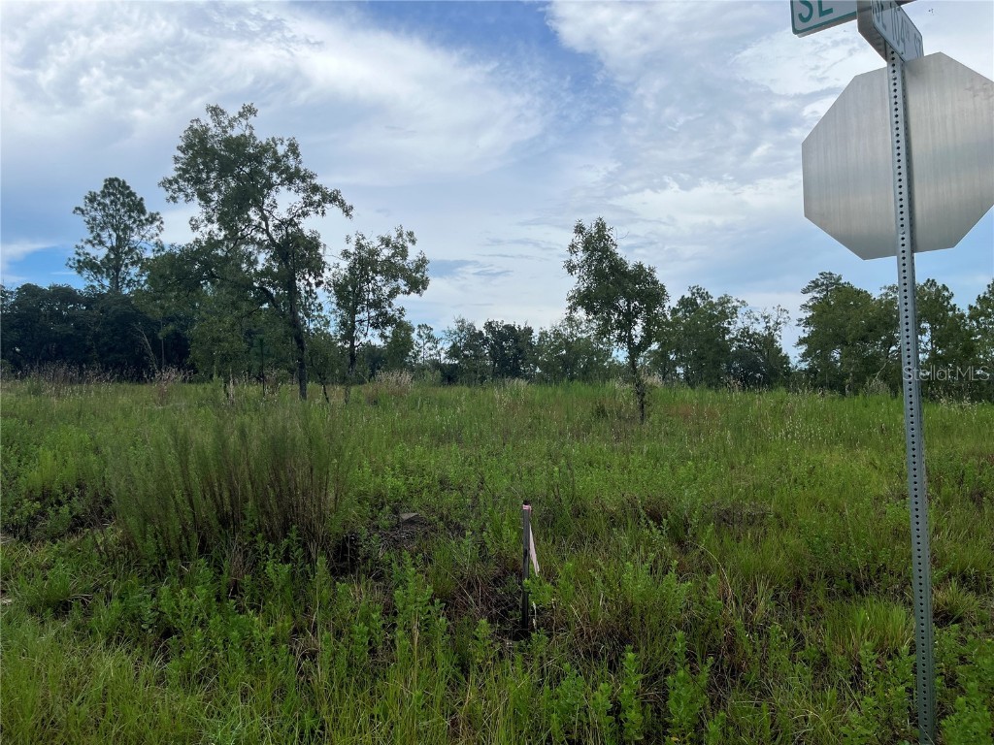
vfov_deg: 53.1
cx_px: 497
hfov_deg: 67.3
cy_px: 372
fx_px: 747
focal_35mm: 26
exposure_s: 1/3413
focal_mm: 5.1
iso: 50
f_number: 1.6
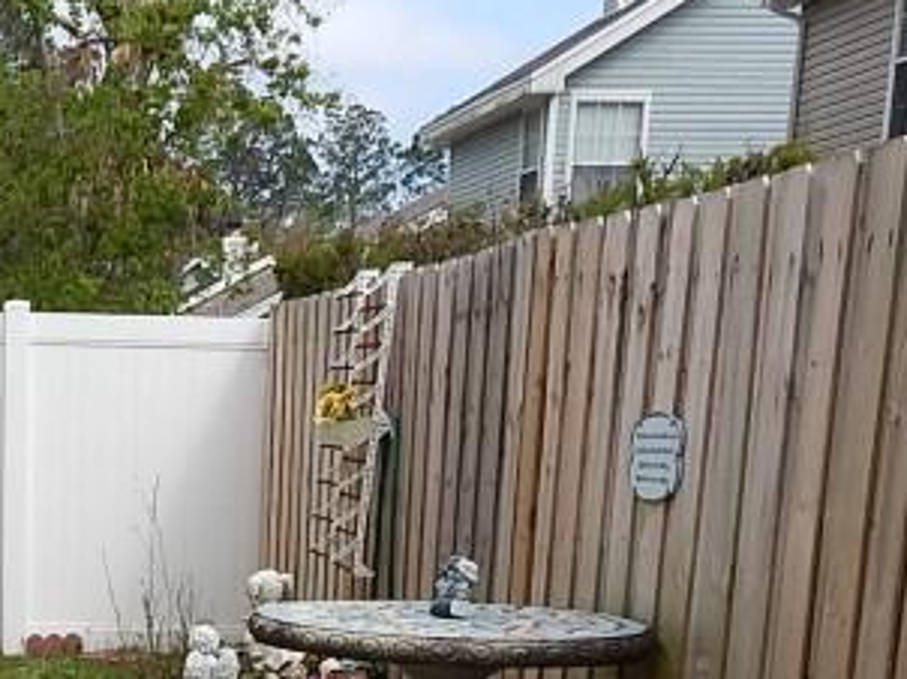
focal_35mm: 78
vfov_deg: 17.0
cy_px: 1022
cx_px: -30
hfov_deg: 23.8
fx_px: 2042
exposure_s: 1/1000
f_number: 3
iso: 125
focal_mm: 4
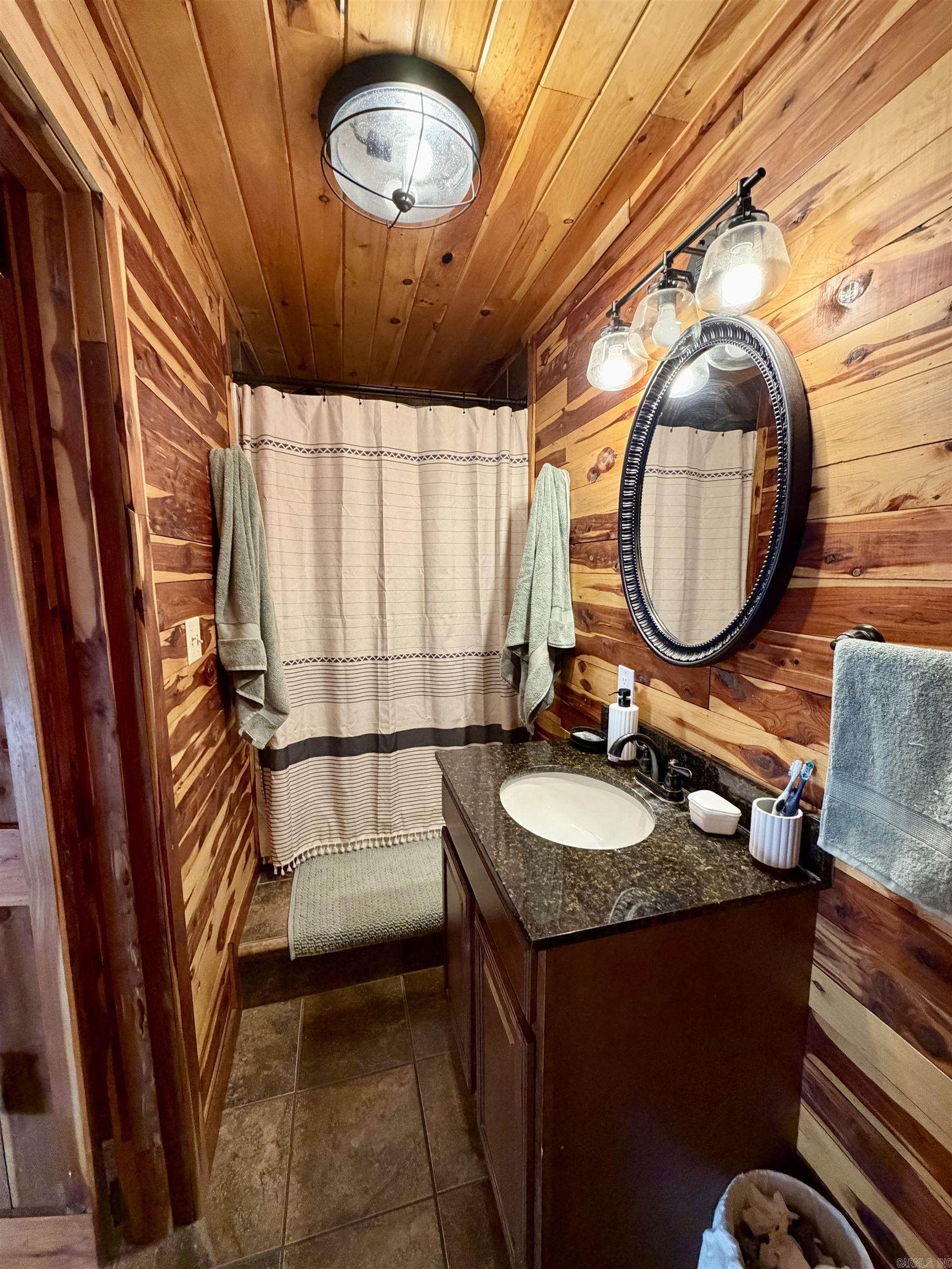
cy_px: 634
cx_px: 476
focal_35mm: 14
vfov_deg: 102.1
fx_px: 513
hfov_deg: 85.7
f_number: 2.2
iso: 500
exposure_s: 1/60
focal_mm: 2.22
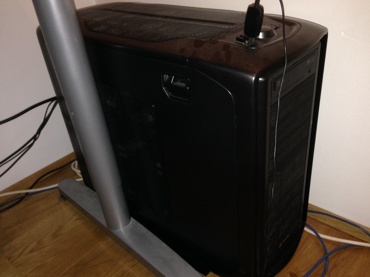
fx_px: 363
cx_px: 189
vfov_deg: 41.8
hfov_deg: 54.0
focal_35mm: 34
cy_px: 139
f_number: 2.4
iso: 100
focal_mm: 4.12
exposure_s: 1/16
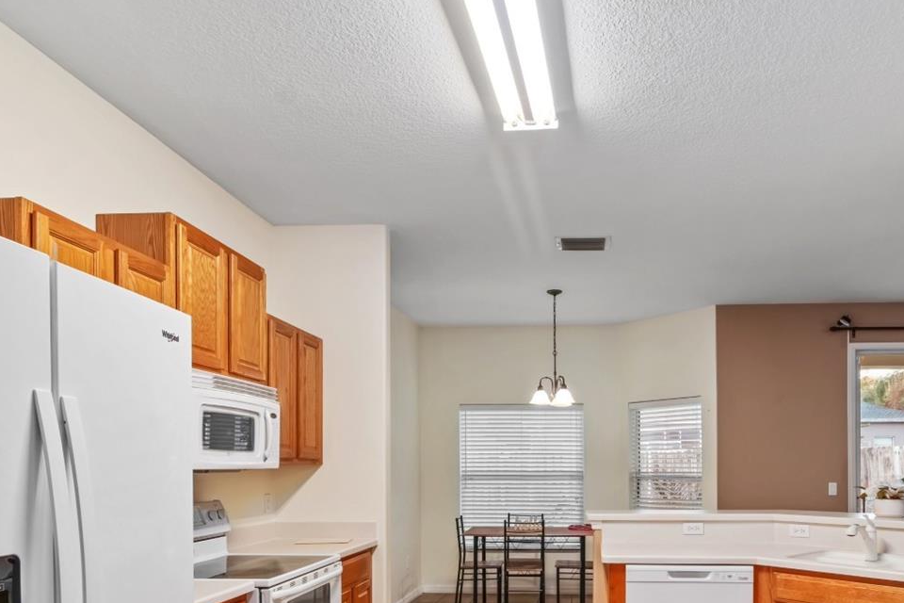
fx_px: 628
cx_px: 539
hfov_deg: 70.8
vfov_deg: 49.3
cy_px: 452
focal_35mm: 25
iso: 250
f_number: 9
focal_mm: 10
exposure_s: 1/2
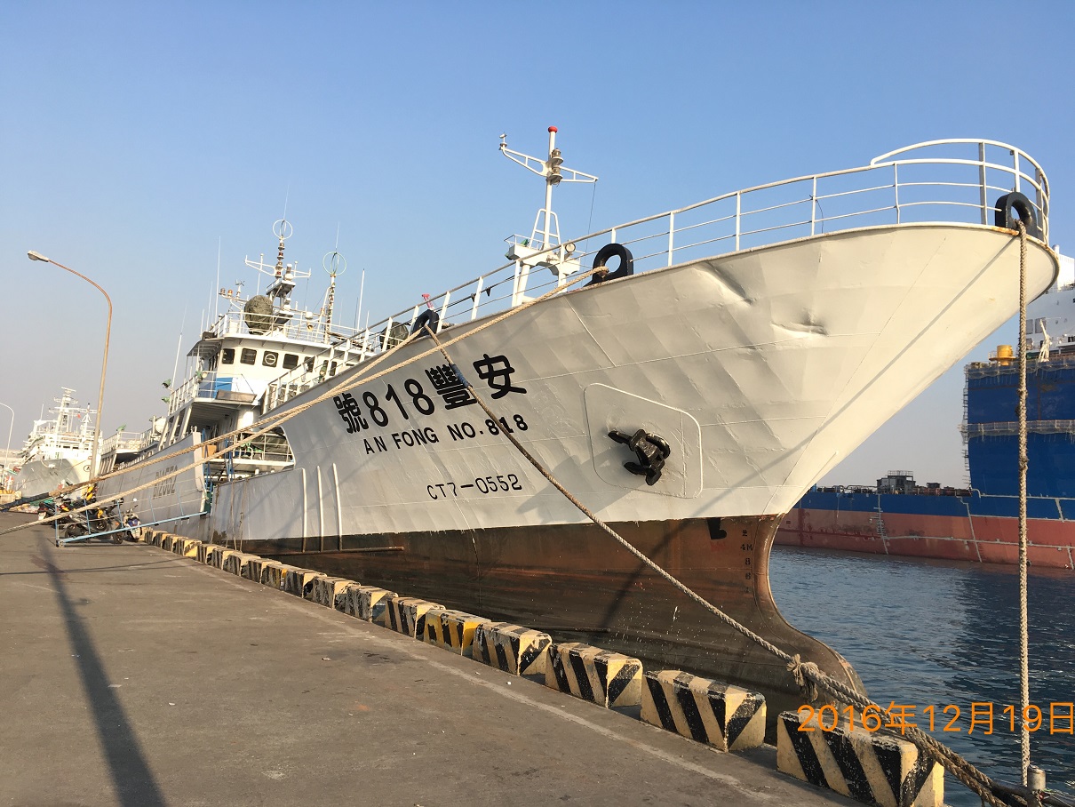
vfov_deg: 48.2
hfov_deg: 61.6
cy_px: 404
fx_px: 901
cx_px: 538
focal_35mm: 29
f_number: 2.2
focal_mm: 4.15
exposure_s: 1/746
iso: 25
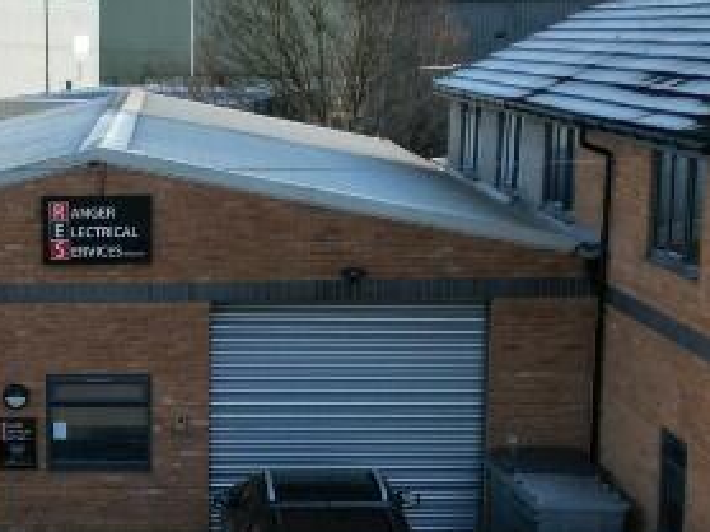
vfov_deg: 16.6
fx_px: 1804
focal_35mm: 88
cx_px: 66
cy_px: 443
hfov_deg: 21.7
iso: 160
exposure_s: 1/2000
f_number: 1.7
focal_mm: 6.72
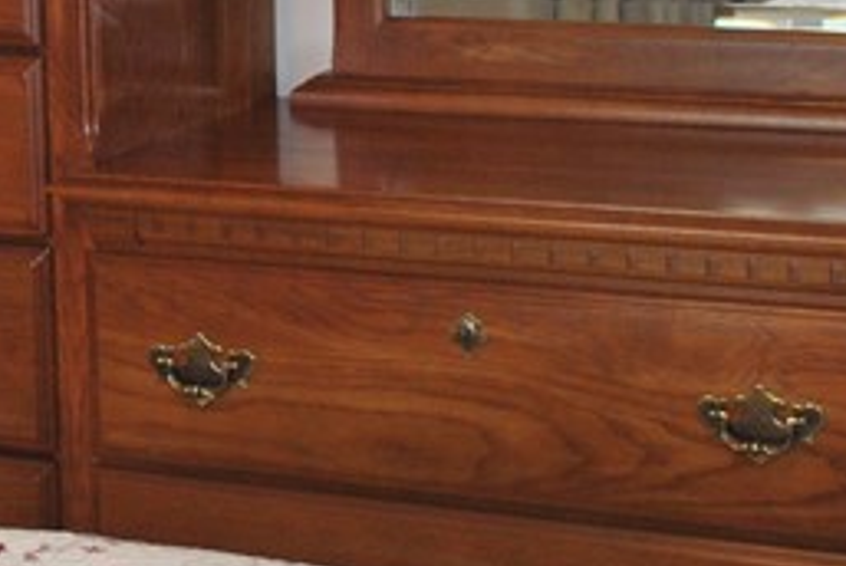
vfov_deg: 9.8
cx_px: -285
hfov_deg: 14.1
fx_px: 3270
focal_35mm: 139
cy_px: -53
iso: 200
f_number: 4
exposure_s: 1/60
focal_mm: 22
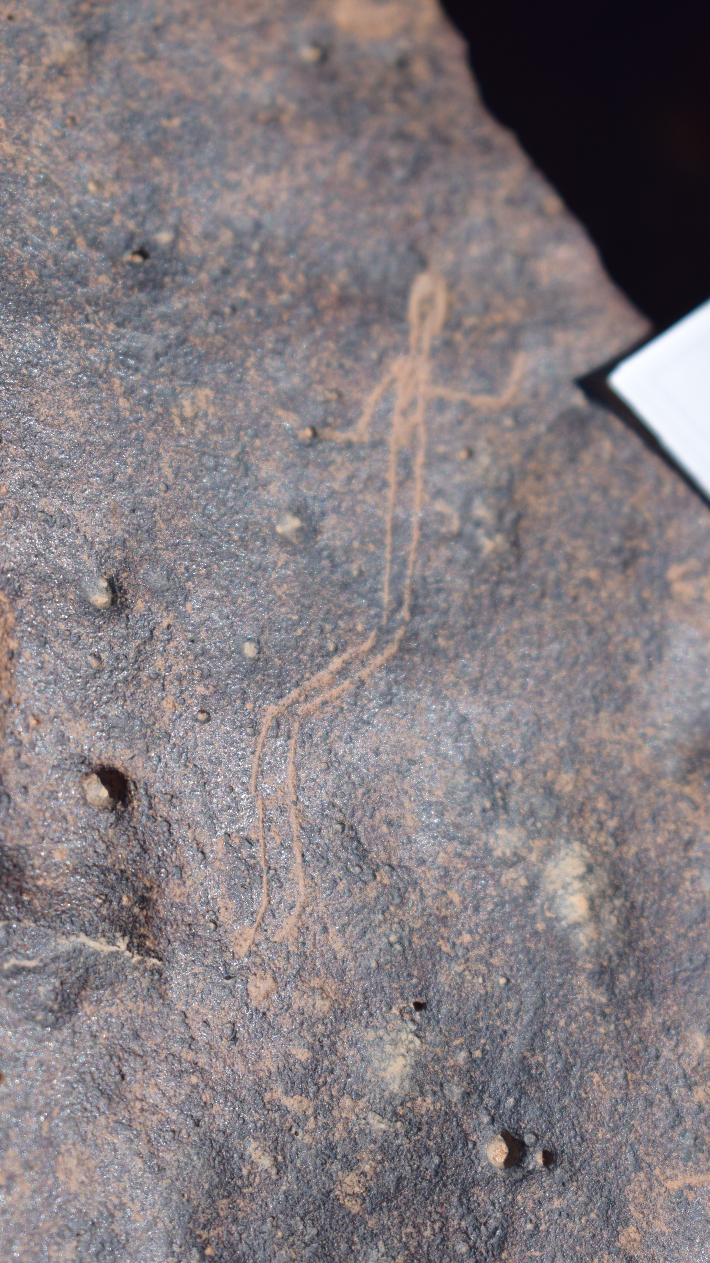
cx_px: 266
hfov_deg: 12.3
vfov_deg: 21.7
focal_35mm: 99
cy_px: 677
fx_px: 3300
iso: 200
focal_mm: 55
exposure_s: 1/1000
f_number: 5.6
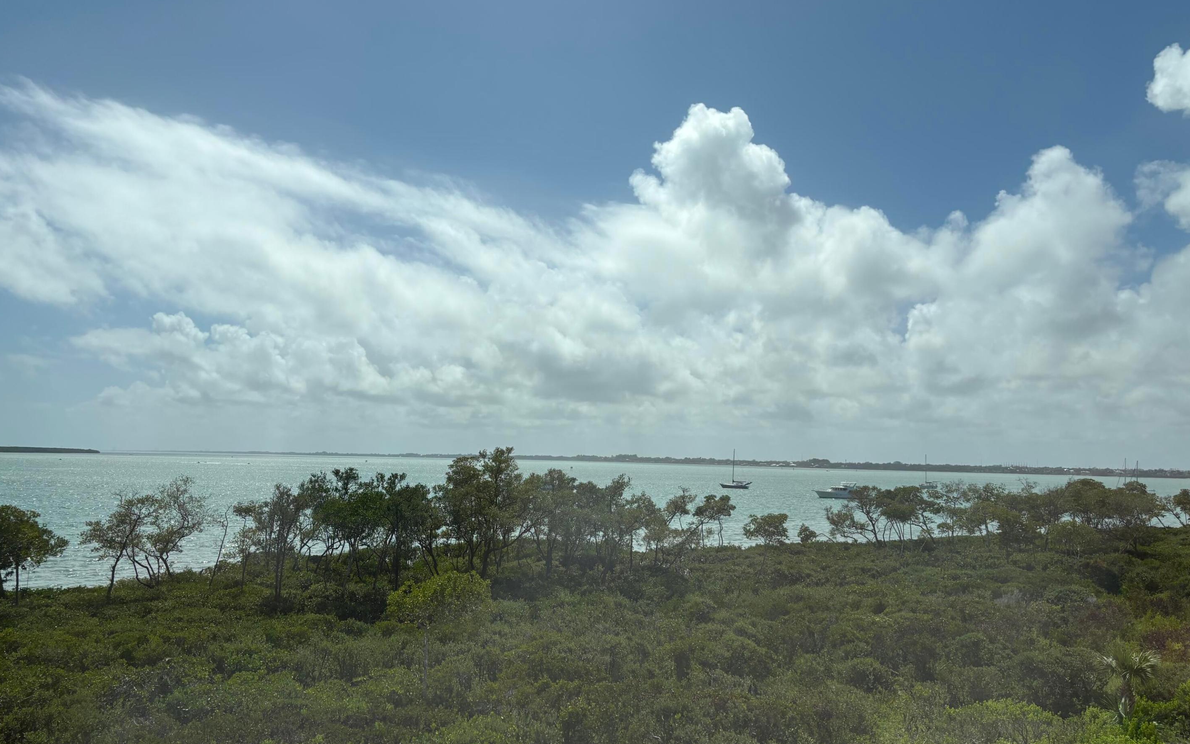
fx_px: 908
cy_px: 397
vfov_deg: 44.5
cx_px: 601
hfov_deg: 66.5
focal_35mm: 28
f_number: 1.6
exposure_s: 1/10989
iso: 50
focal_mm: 5.96
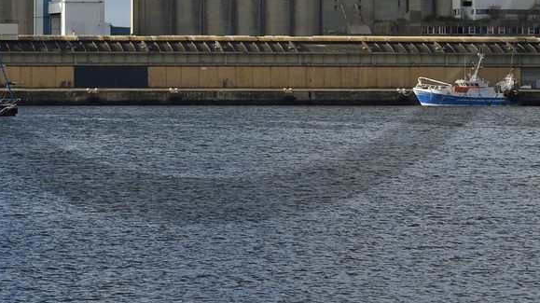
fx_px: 3936
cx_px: 204
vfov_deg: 4.4
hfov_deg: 7.8
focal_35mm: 275
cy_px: -164
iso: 200
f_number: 11
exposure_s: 1/320
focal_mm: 95
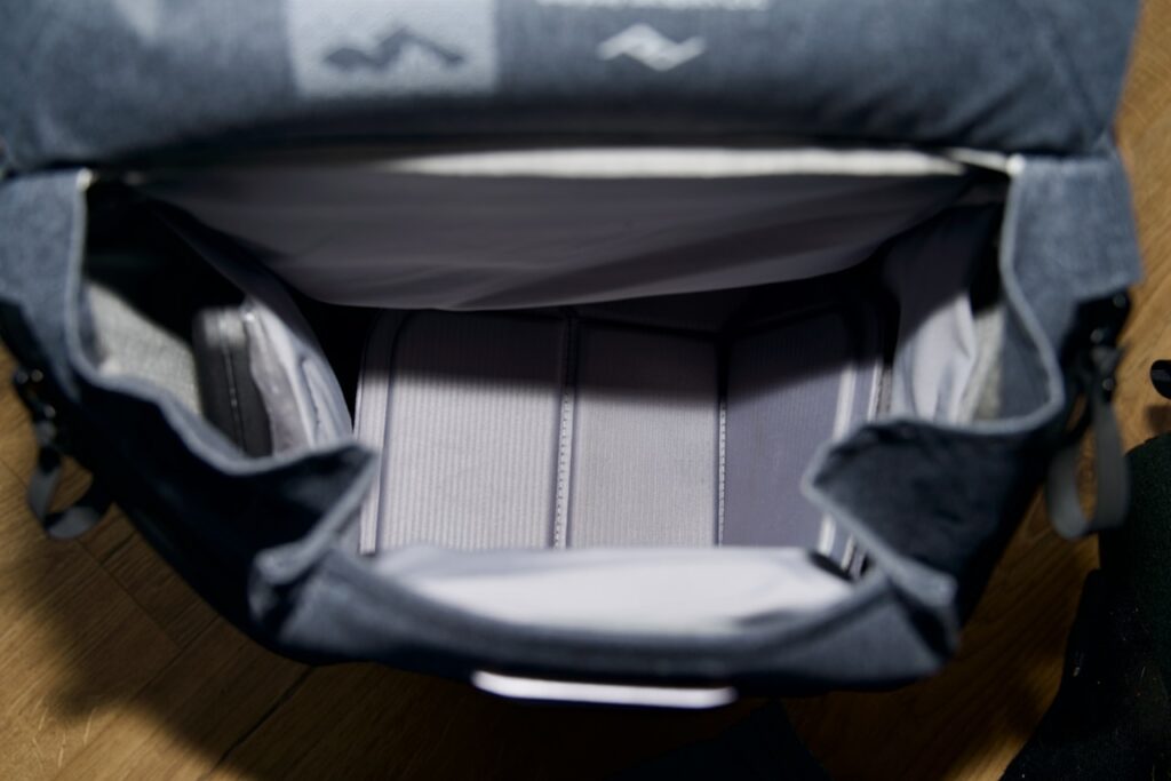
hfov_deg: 49.5
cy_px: 390
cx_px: 586
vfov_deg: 34.2
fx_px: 1269
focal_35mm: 39
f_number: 4.5
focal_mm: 39
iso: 200
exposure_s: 1/60
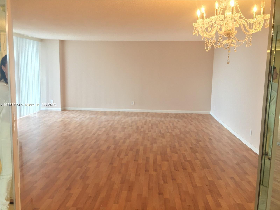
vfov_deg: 48.2
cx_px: 140
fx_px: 235
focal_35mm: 29
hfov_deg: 61.7
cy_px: 105
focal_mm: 4.15
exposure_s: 1/30
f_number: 2.2
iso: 50
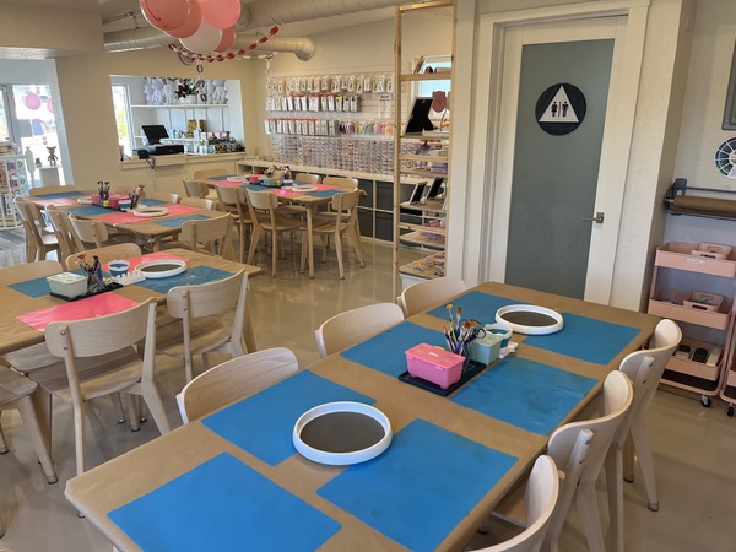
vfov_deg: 53.1
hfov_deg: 67.3
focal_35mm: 26
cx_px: 368
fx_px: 553
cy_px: 276
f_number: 1.6
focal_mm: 5.1
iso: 80
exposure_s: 1/120
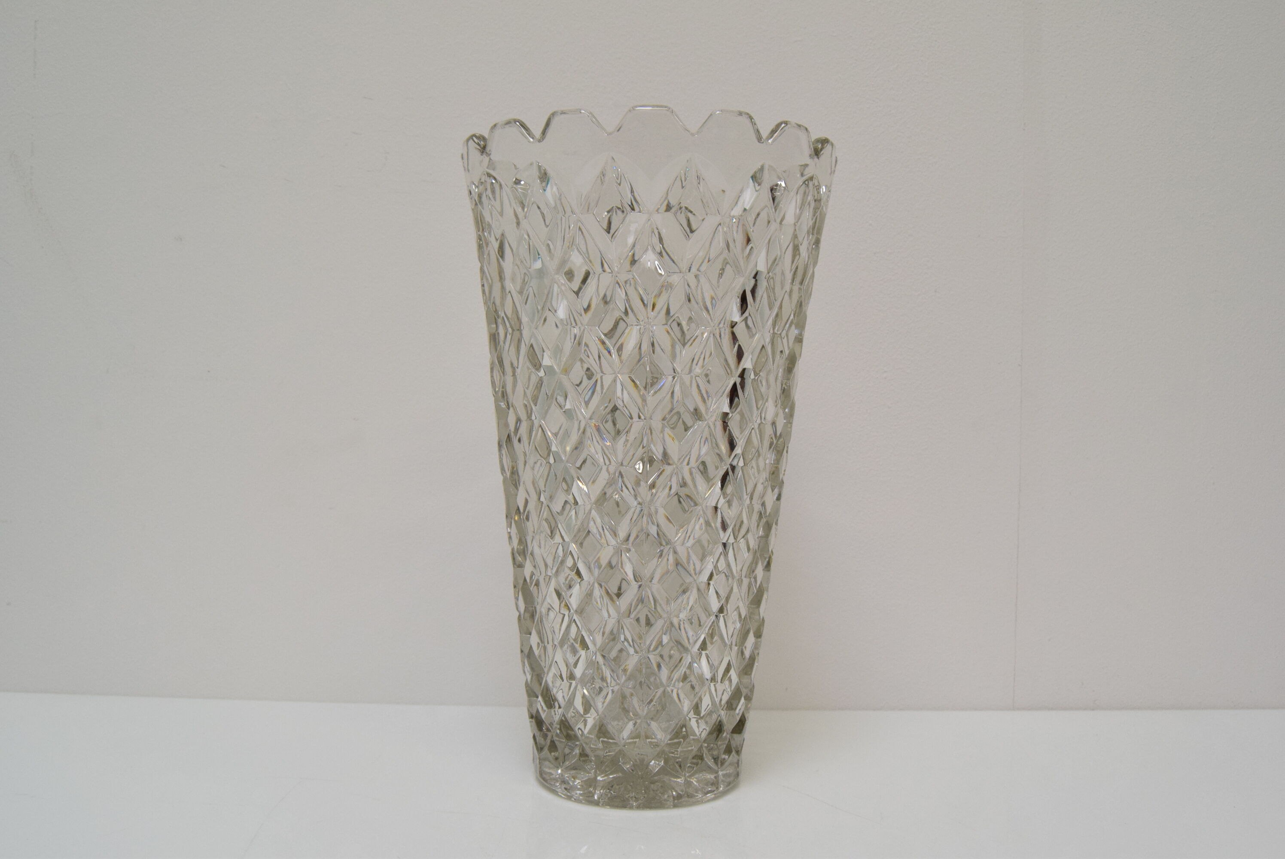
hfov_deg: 57.2
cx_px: 642
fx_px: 1179
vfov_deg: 40.0
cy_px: 430
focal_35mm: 33
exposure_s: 1/200
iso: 1600
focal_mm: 22
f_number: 7.1
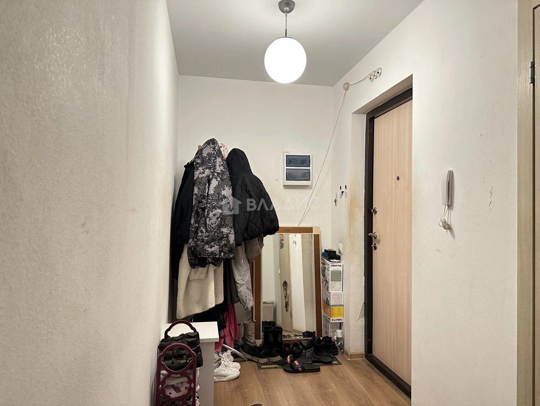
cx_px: 270
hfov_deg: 71.6
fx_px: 374
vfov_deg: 56.8
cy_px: 203
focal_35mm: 24
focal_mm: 6.86
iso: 500
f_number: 1.78
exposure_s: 1/50
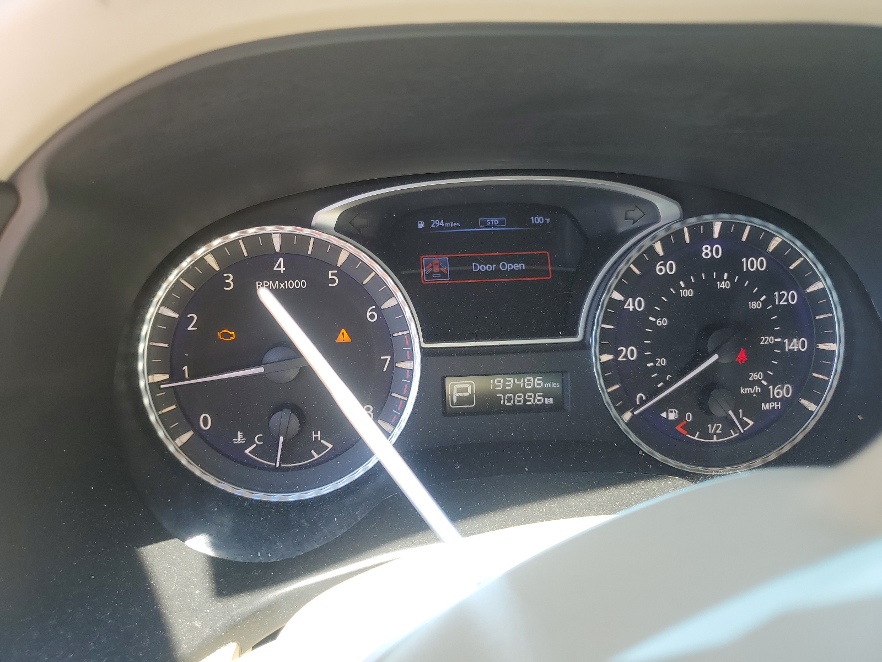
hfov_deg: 67.3
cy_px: 331
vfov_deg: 53.1
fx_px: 662
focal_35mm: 26
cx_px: 441
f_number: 1.5
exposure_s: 1/227
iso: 50
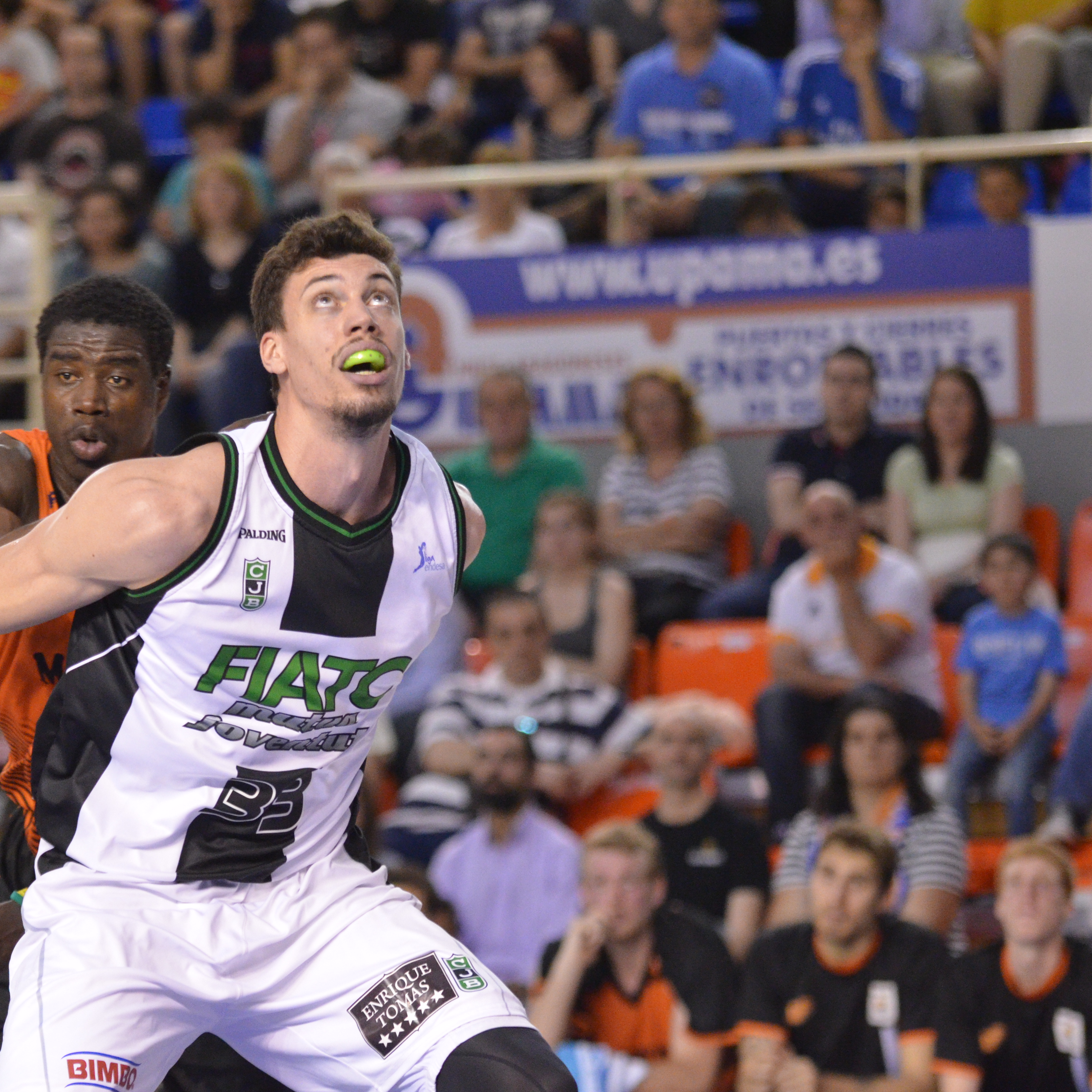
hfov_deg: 7.6
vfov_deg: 7.6
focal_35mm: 231
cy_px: 546
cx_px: 413
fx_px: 8244
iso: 3200
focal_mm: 120
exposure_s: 1/1000
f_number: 2.8
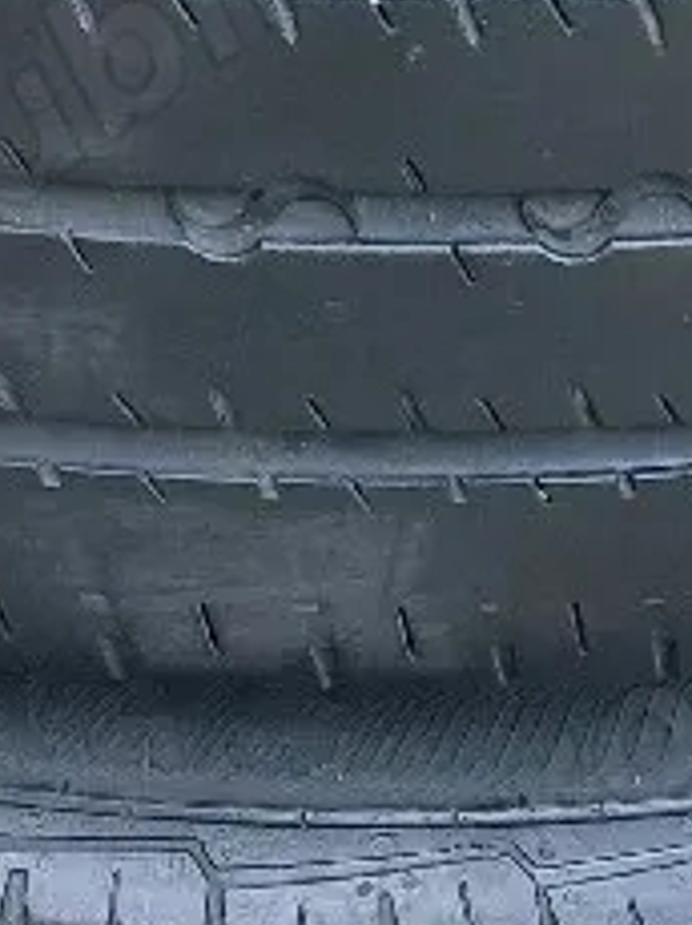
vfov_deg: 13.5
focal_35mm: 145
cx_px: 539
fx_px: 3872
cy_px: 115
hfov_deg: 10.2
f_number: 1.8
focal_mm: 5.23
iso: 200
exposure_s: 1/50
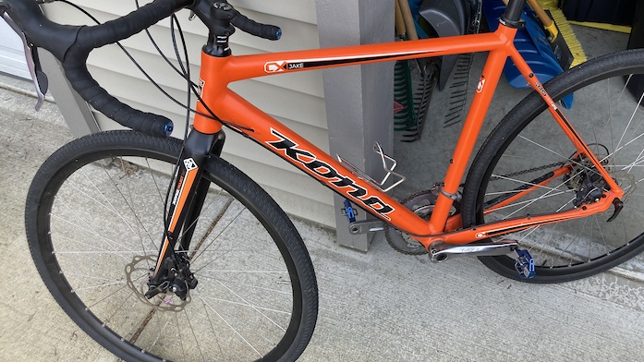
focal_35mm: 35
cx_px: 366
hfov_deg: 56.4
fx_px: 598
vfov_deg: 33.6
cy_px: 139
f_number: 1.8
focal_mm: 3.99
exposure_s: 1/213
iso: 20
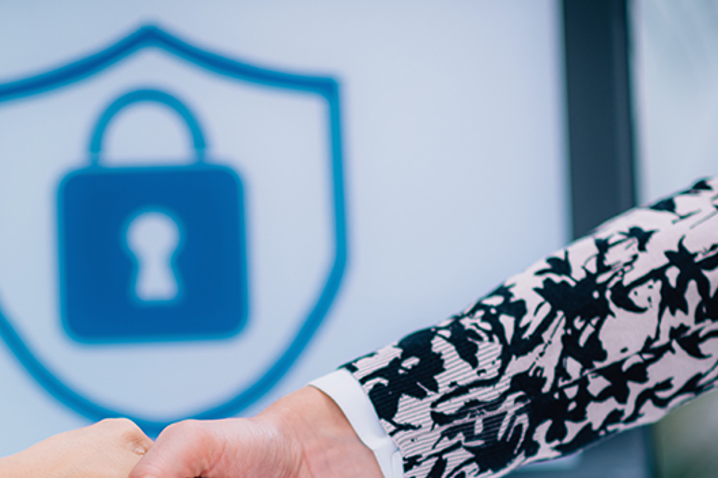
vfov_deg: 7.9
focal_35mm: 174
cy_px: 451
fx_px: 3470
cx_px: 215
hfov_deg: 11.8
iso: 100
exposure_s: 1/200
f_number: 1.4
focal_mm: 85
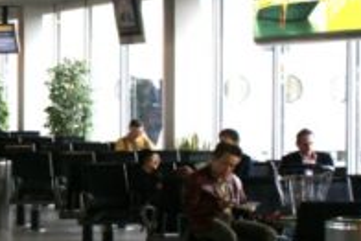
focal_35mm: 161
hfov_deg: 12.3
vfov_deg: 8.6
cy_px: 117
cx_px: -134
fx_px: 1611
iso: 125
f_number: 5.6
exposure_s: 1/60
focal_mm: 35
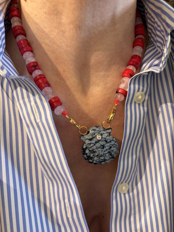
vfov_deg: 67.3
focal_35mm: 26
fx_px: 174
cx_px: 87
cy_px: 116
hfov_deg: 53.1
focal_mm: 5.96
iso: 160
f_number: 1.6
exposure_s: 1/50
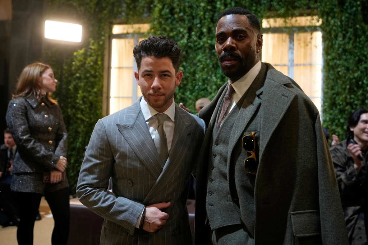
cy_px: 122
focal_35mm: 35
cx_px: 184
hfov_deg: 54.4
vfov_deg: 37.9
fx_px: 358
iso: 2000
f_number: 2.8
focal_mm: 35
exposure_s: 1/80
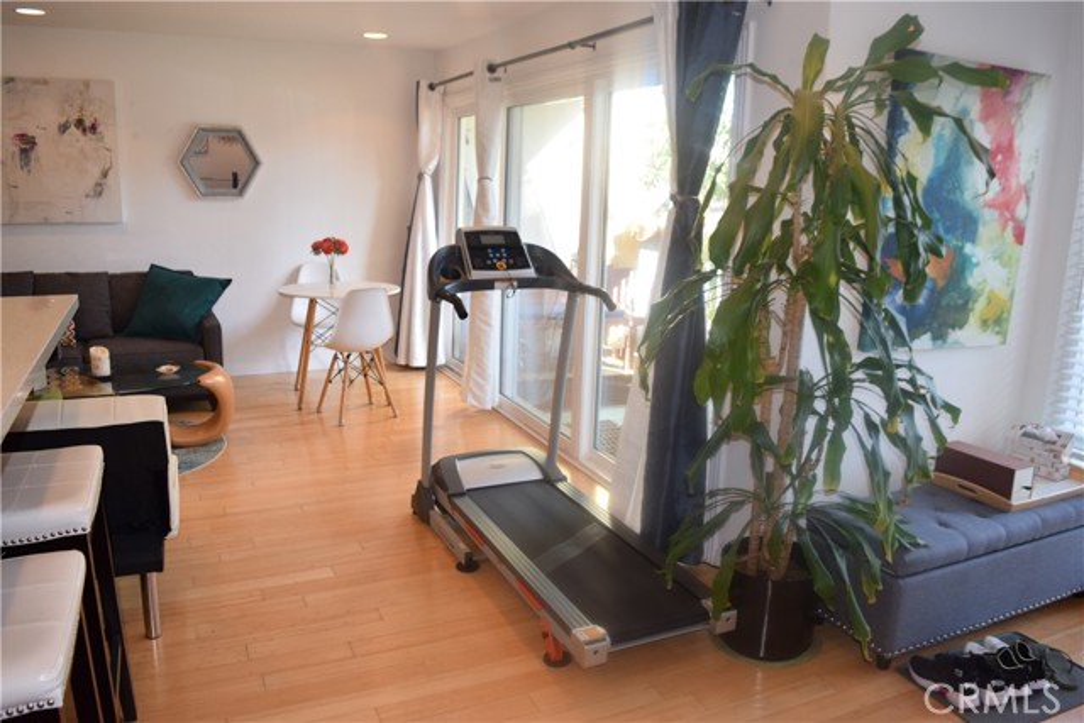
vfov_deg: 48.0
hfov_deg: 67.4
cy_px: 362
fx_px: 813
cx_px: 542
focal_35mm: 27
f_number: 5
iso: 800
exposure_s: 1/100
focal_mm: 18
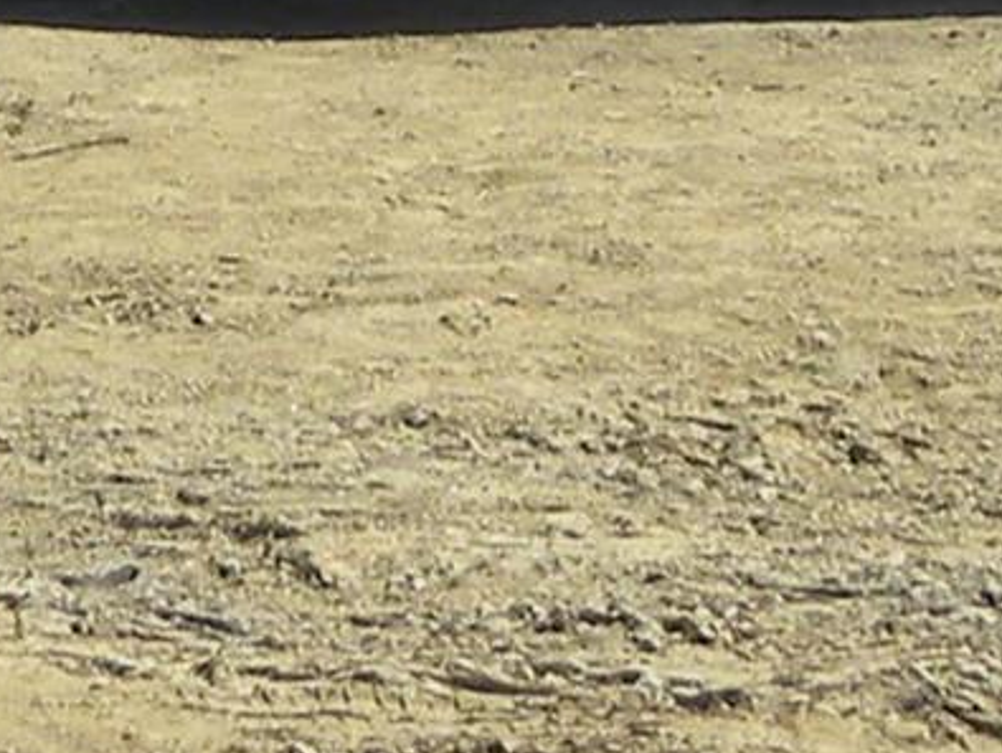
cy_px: -1491
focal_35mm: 202
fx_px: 5852
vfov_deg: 6.7
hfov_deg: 9.8
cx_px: 292
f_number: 5.6
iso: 64
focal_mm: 4.6
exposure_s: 1/305
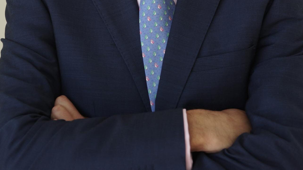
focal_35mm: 244
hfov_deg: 8.8
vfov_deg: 5.0
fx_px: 1960
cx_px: 174
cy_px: -34
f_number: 2.8
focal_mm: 120
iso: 320
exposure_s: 1/30
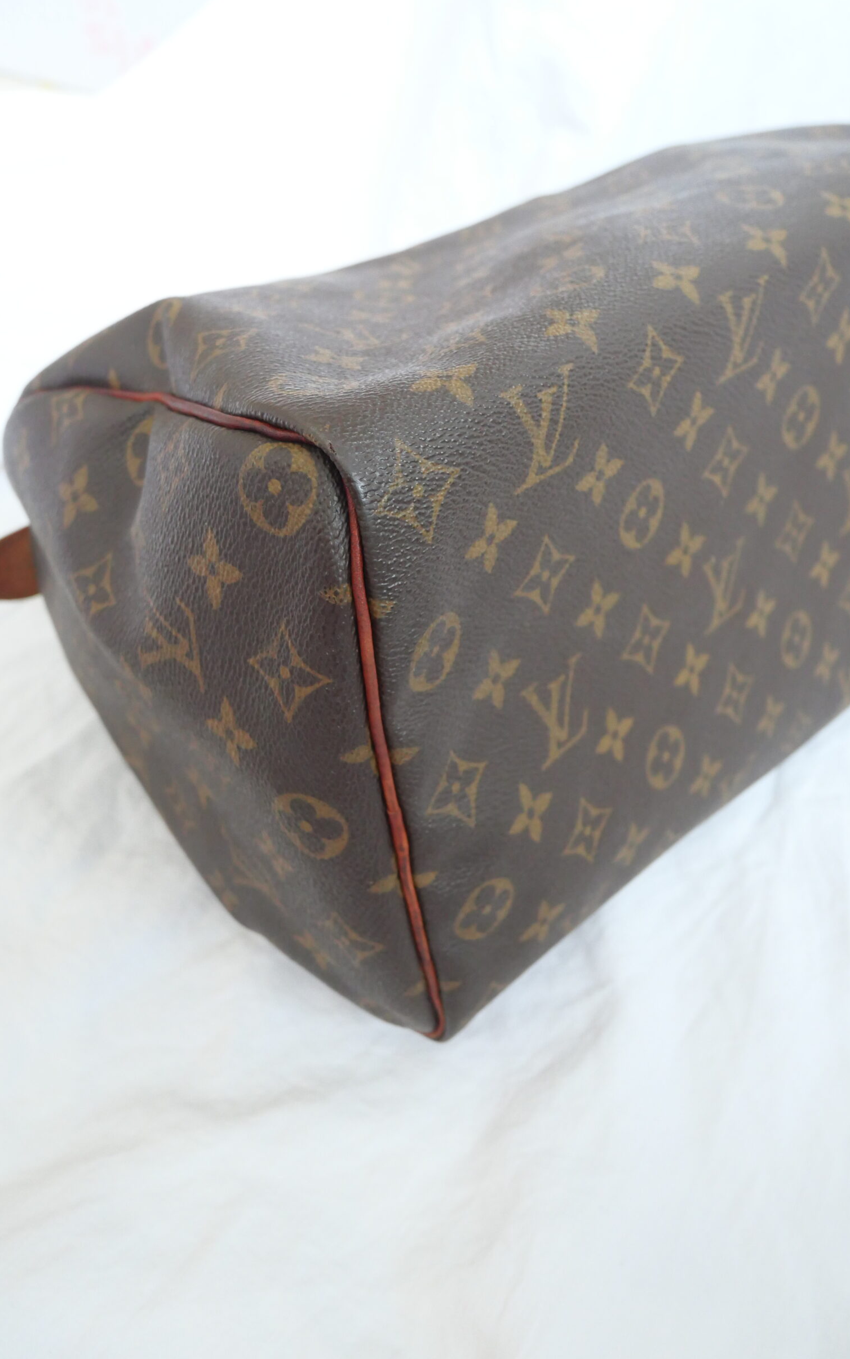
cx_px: 441
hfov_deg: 46.0
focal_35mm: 27
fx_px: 1001
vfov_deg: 68.3
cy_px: 647
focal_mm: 12
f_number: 3.5
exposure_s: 1/60
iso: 2000
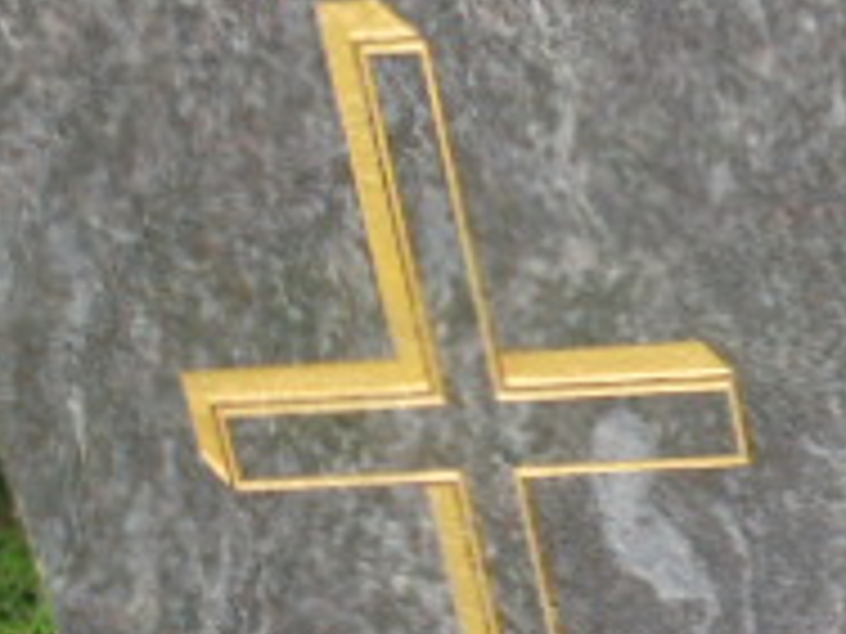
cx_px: 1188
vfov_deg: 10.0
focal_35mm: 146
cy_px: 733
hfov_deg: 12.9
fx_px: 3568
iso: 100
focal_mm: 7.8
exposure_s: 1/30
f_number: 4.5
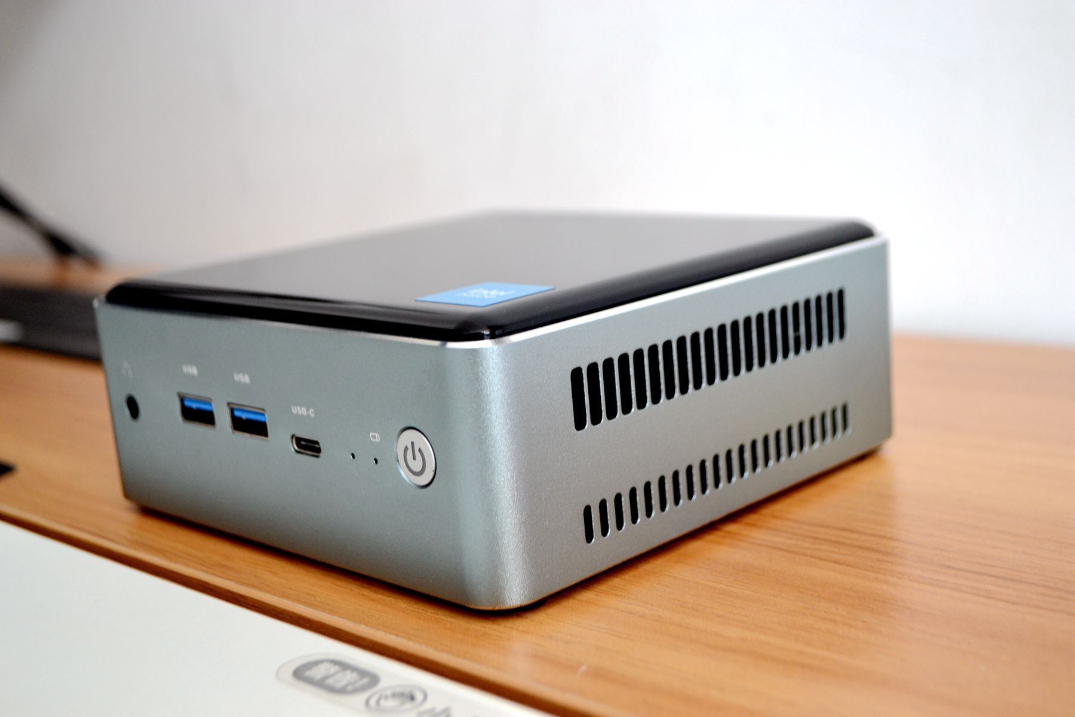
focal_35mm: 48
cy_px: 358
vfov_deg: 28.1
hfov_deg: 41.1
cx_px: 538
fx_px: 1433
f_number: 4.8
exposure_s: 1/30
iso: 400
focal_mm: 32
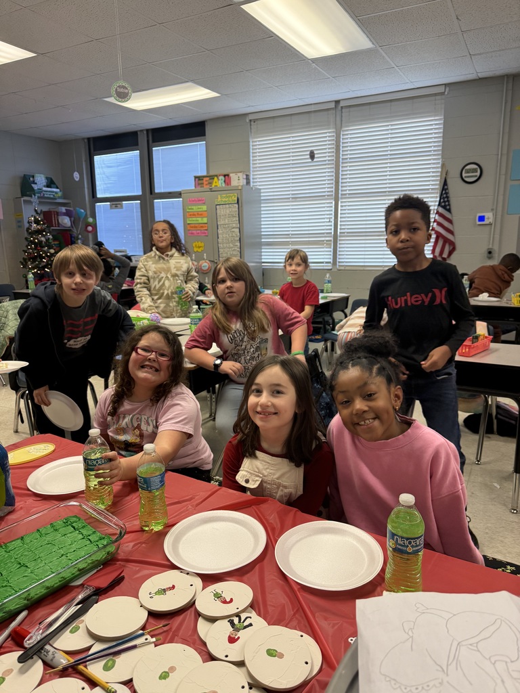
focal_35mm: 24
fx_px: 481
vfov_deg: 71.6
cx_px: 260
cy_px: 346
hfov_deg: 56.8
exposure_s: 1/120
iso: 200
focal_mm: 6.76
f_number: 1.78
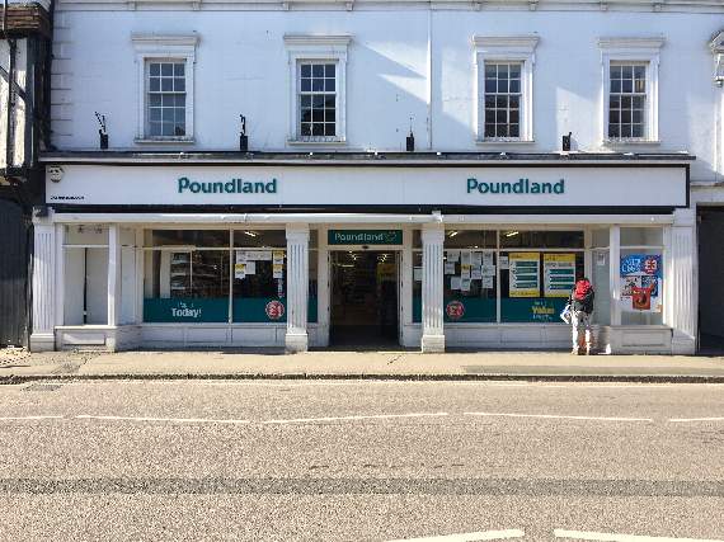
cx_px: 362
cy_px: 271
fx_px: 606
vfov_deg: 48.2
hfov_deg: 61.7
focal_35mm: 29
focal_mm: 4.15
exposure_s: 1/538
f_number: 2.2
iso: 25
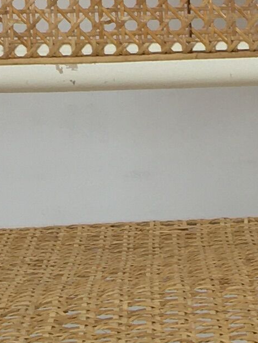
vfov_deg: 10.3
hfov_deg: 7.9
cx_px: 227
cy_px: 499
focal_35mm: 187
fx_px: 1858
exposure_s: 1/33
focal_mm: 4.15
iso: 32
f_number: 2.2
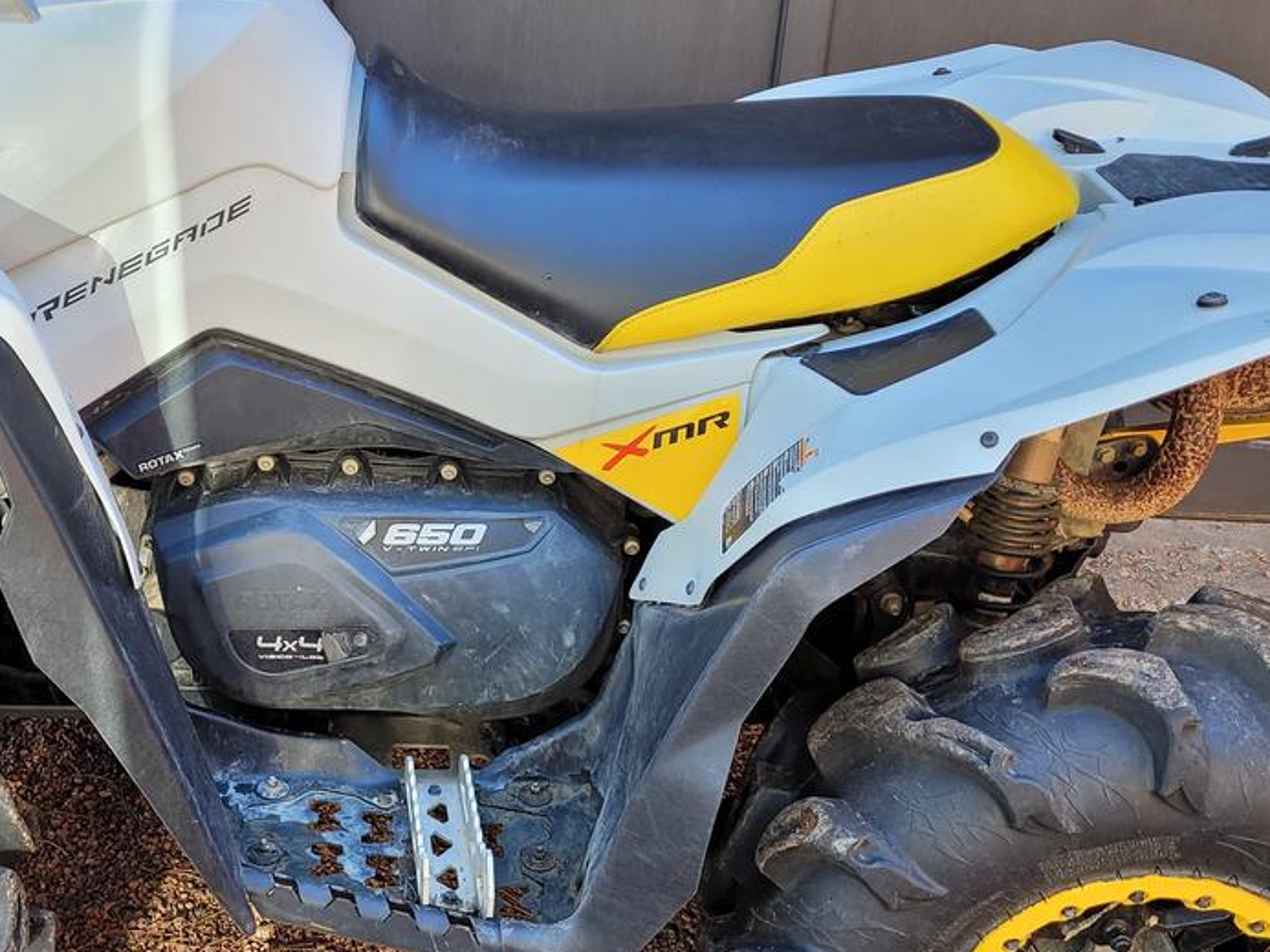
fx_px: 1761
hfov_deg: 39.0
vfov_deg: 30.3
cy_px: 492
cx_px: 378
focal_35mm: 48
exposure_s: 1/120
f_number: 1.8
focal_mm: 5.4
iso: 64
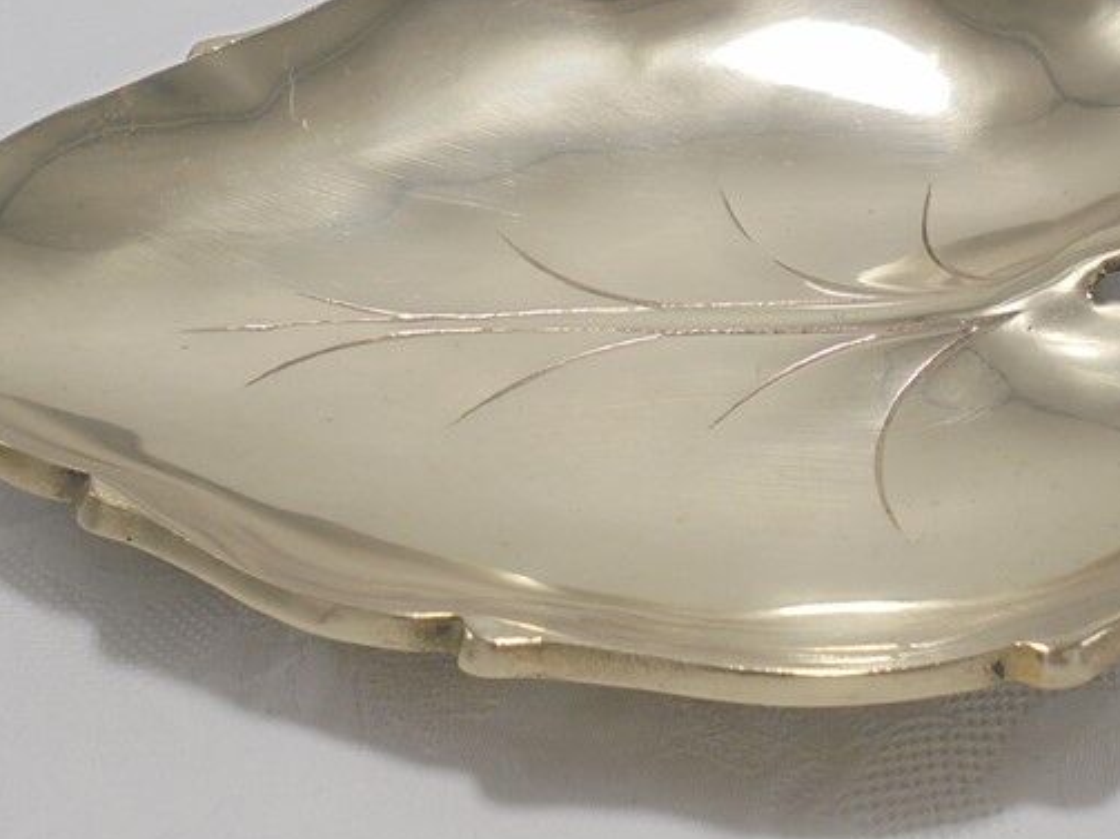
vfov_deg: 21.6
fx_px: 2200
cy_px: 337
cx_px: 748
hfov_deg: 28.4
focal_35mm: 68
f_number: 4.2
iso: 100
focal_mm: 6.9
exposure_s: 1/60
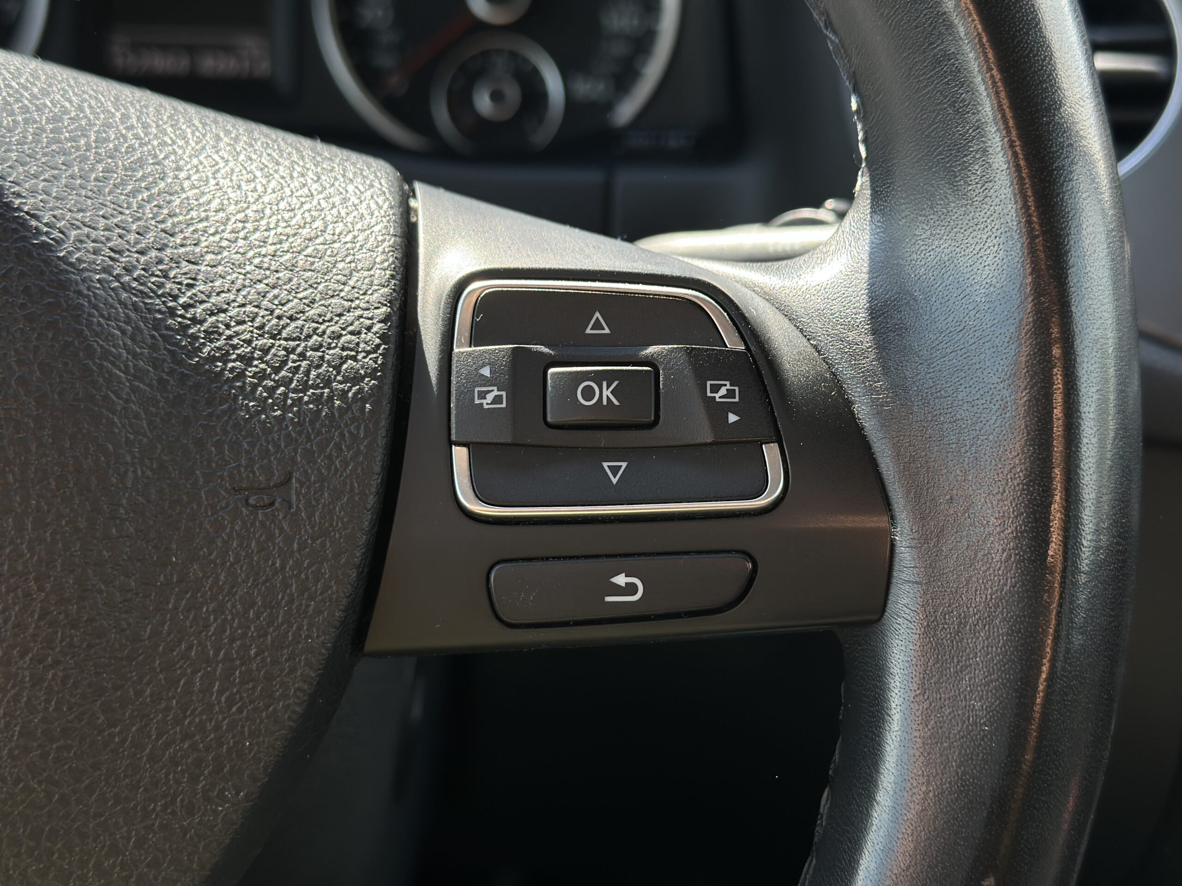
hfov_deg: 39.7
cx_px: 591
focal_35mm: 48
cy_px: 443
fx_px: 1639
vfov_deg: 30.3
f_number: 1.78
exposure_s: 1/501
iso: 80
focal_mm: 6.86
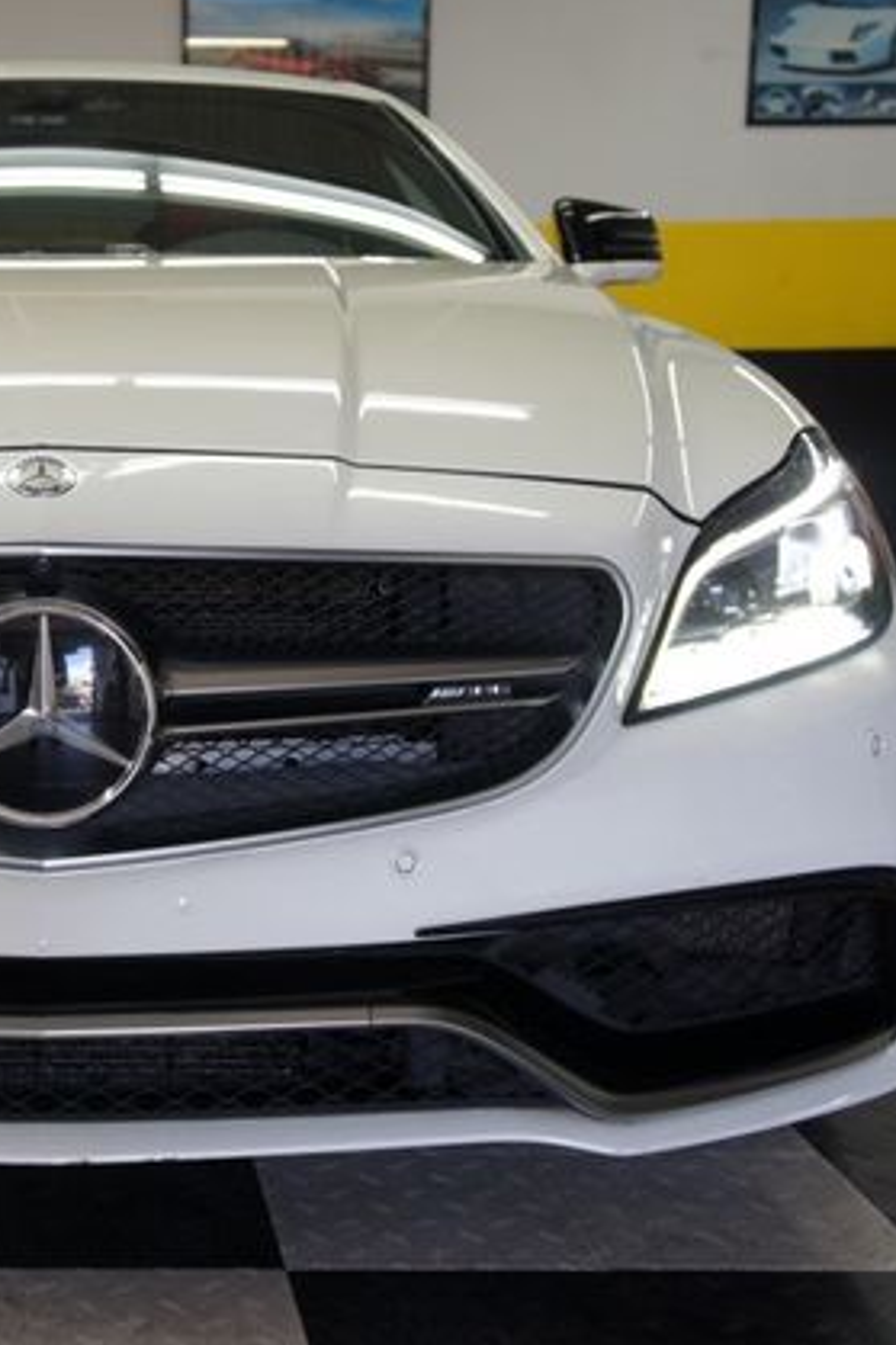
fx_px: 2055
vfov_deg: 36.3
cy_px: 671
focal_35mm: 55
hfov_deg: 23.6
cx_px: 0
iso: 200
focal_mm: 24
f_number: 4.5
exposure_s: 1/40
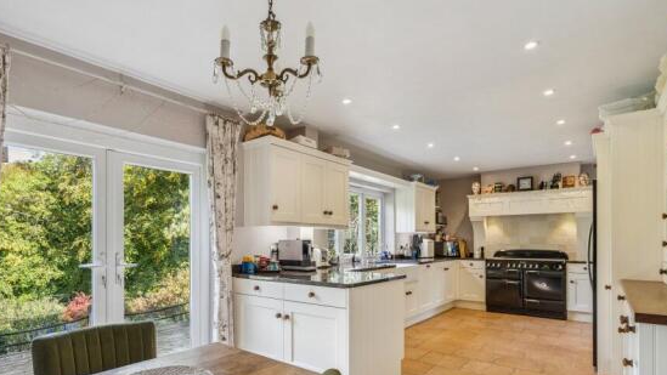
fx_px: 354
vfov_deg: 54.9
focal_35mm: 20
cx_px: 286
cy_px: 245
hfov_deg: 86.1
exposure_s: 1/15
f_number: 7.1
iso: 320
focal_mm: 16
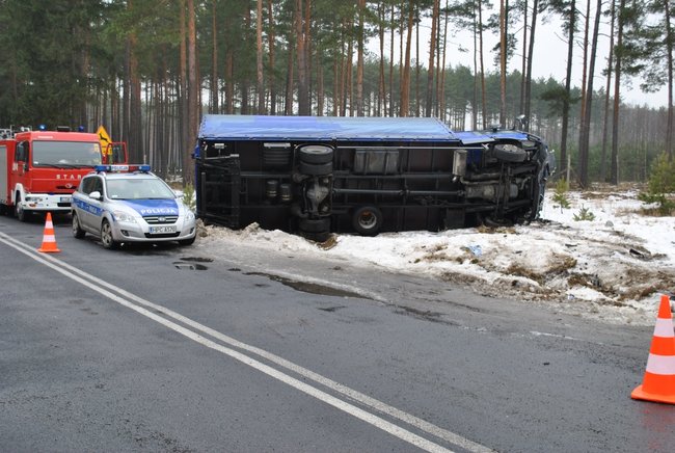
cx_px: 338
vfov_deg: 31.0
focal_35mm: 44
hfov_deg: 44.9
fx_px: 817
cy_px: 226
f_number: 5.6
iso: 200
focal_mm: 29
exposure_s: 1/125
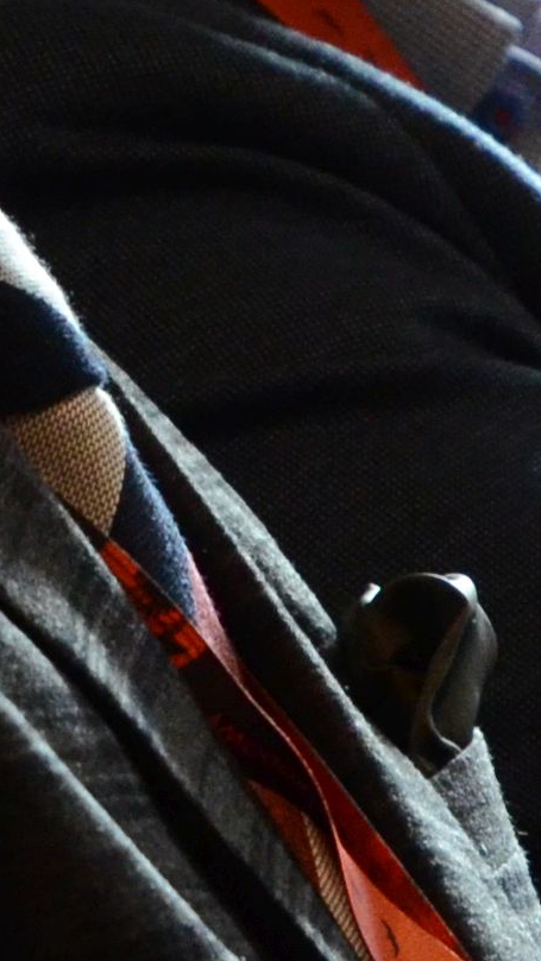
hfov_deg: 0.6
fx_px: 48715
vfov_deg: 1.1
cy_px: 61
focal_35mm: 1910
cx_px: -108
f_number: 3.5
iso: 2000
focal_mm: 200
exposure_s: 1/160
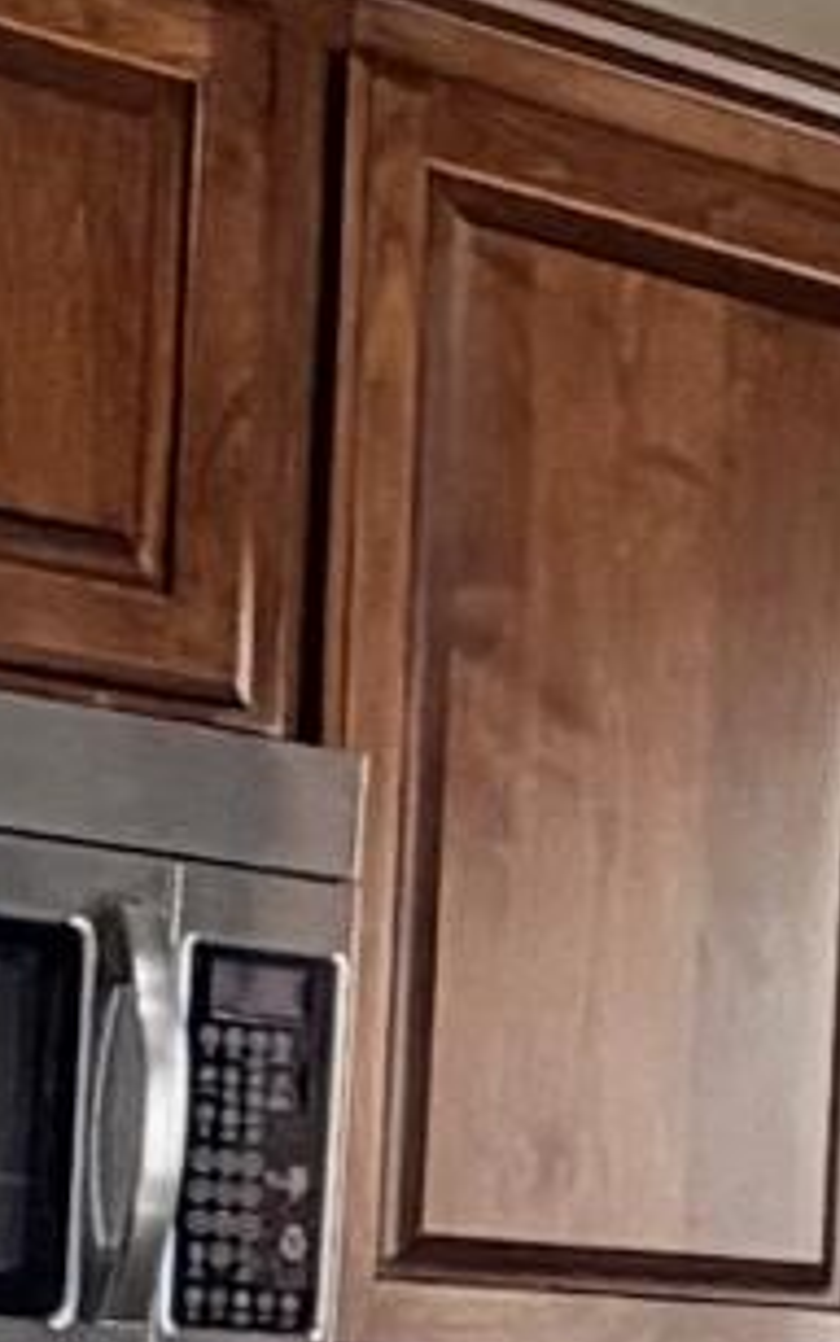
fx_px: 5309
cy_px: 1714
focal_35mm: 145
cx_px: 2306
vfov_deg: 13.9
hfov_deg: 8.0
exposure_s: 1/120
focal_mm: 2.22
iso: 125
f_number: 2.2
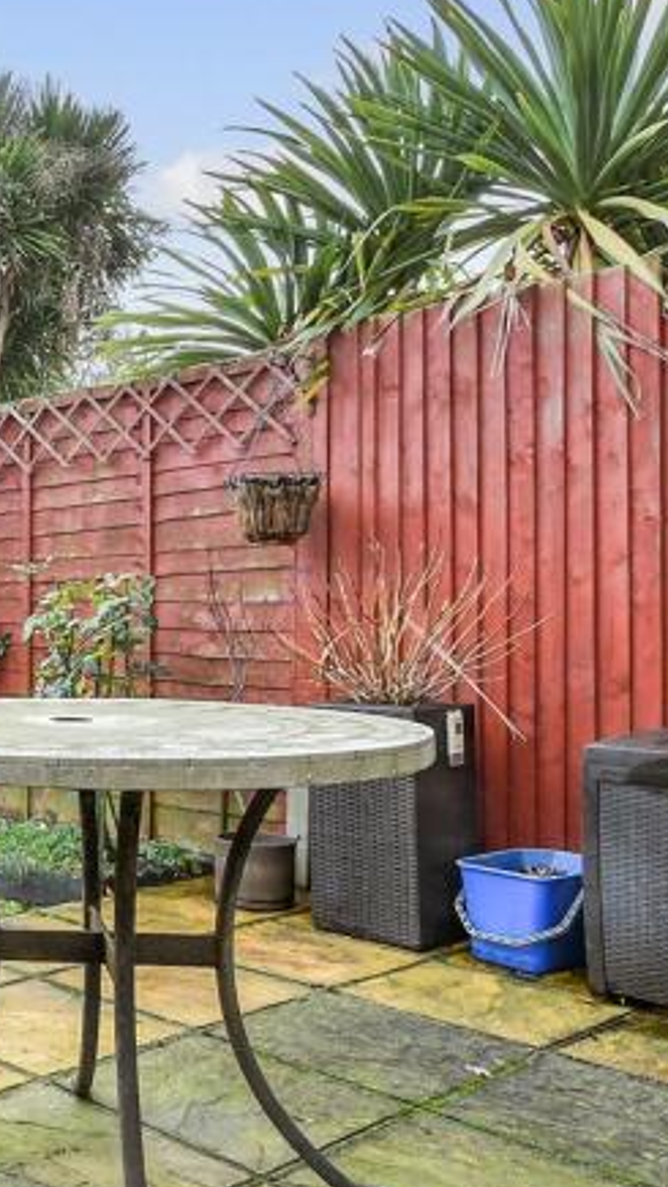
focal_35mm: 37
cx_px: -256
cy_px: 588
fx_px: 1164
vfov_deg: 54.0
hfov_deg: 26.0
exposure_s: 1/13
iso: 160
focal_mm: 10
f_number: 8
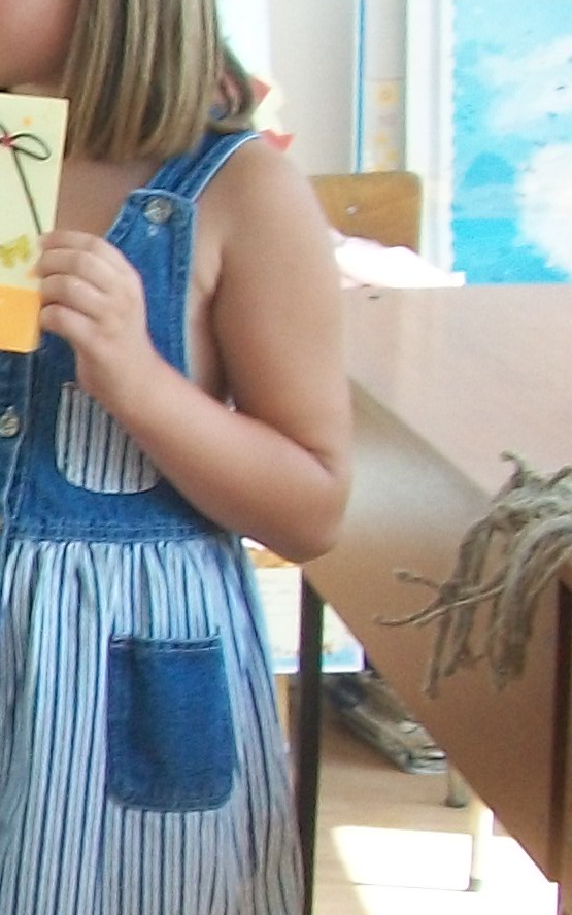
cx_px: -1095
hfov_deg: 8.1
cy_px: 635
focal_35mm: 140
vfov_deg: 14.9
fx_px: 3492
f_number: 2.9
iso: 80
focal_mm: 5.7
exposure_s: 1/80
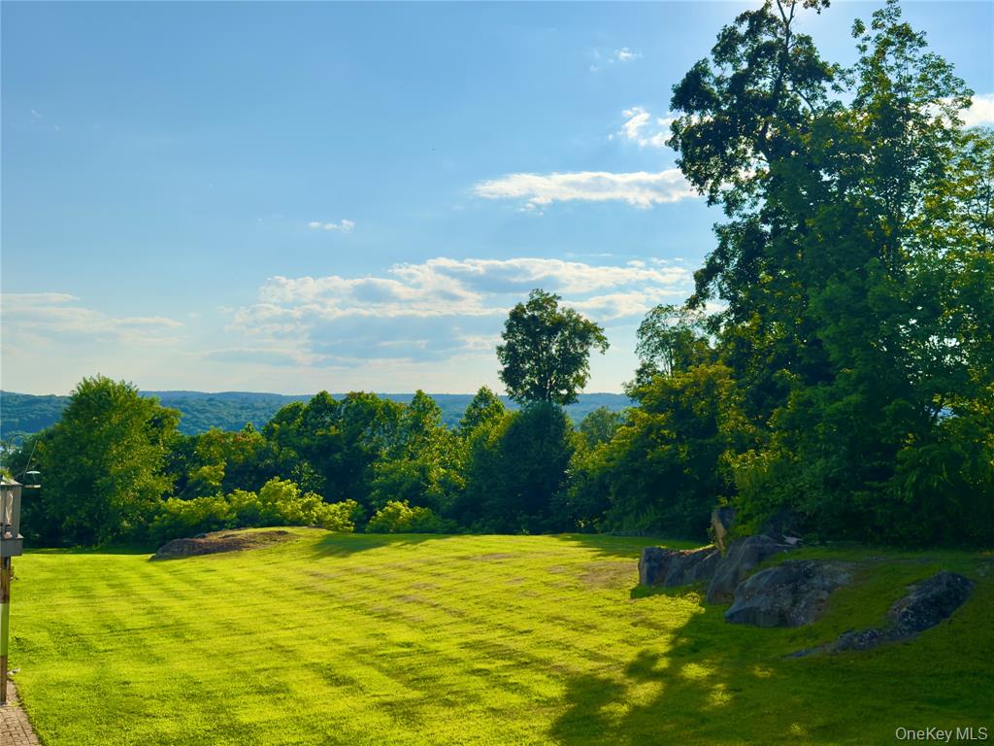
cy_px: 373
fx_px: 1005
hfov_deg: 52.6
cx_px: 497
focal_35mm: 35
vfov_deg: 40.7
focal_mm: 6.76
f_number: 1.78
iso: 64
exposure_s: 1/12500
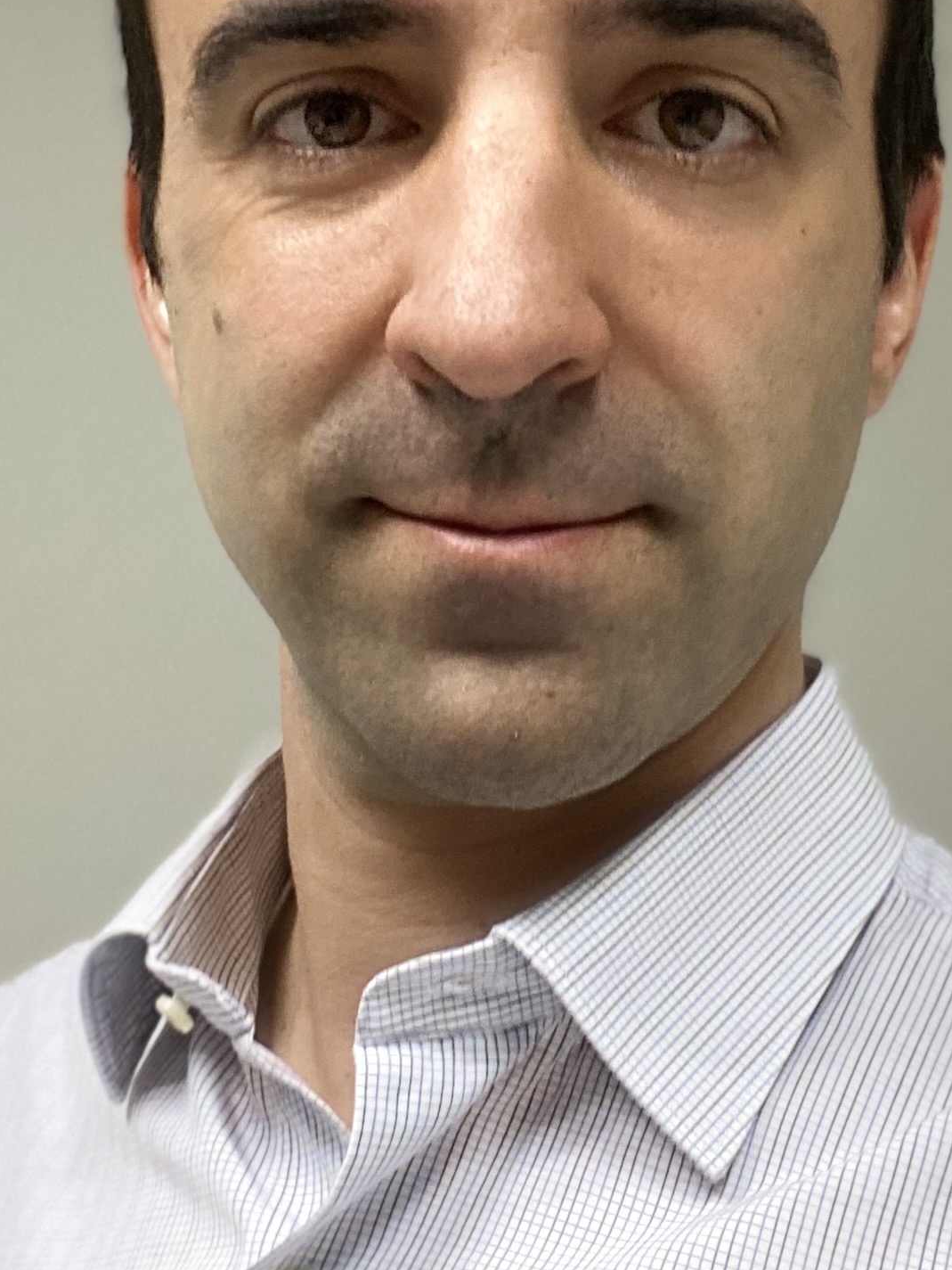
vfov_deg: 29.4
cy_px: 352
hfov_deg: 22.6
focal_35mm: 65
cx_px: 574
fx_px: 2383
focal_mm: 2.71
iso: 250
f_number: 2.2
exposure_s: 1/50
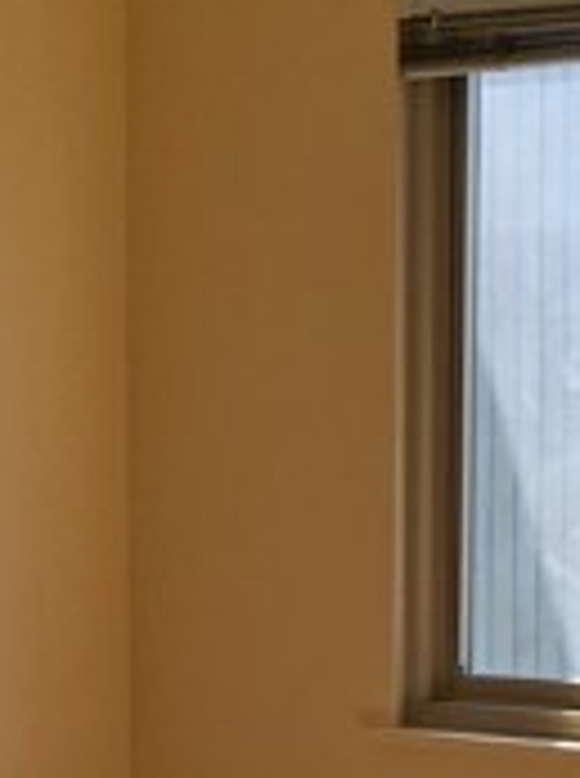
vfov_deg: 15.1
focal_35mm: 129
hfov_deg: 11.4
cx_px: 94
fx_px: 2893
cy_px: 724
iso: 25
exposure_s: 1/145
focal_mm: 4.15
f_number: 2.2
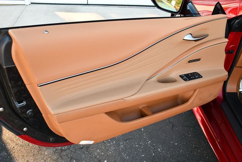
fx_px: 269
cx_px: 121
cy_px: 81
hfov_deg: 48.4
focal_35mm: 40
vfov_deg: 33.5
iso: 450
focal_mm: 20
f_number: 3.8
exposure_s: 1/250
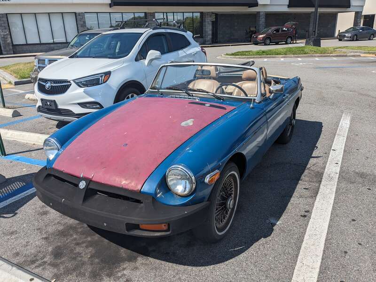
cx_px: 188
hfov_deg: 65.3
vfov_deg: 51.4
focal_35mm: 27
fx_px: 293
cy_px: 141
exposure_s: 1/7812
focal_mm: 4.38
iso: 72
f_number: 1.73
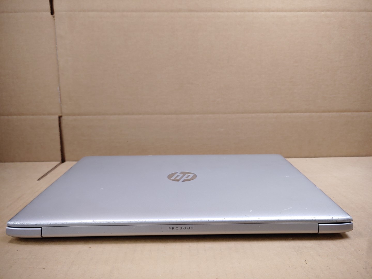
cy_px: 140
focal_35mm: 26
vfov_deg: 53.1
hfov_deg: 67.3
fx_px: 279
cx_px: 186
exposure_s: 1/120
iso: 50
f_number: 1.8
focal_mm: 4.36
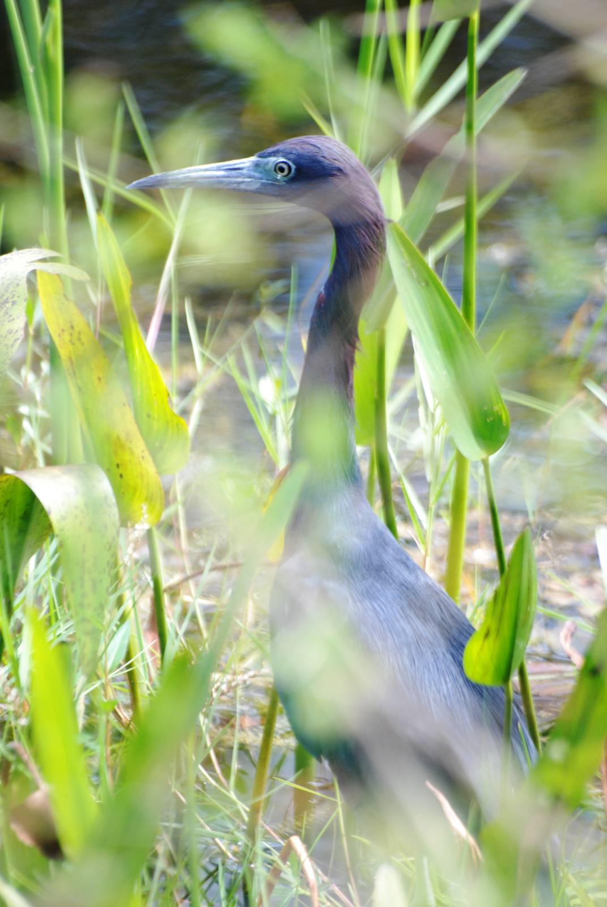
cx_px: 304
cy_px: 454
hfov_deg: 3.1
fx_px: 11349
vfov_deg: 4.6
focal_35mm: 450
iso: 400
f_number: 5.6
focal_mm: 300
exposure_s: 1/160
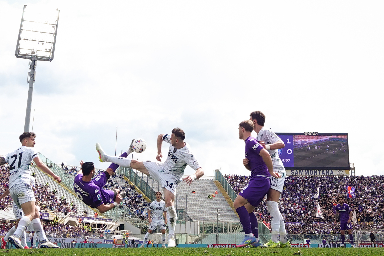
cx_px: 161
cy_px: 129
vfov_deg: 46.4
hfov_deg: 65.1
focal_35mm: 28
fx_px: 299
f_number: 4
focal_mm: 7.9
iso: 125
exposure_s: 1/800
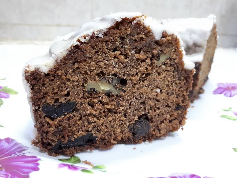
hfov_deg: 65.3
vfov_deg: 51.4
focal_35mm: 27
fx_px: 185
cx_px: 118
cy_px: 89
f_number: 1.9
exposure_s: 1/15
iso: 500
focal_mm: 3.6
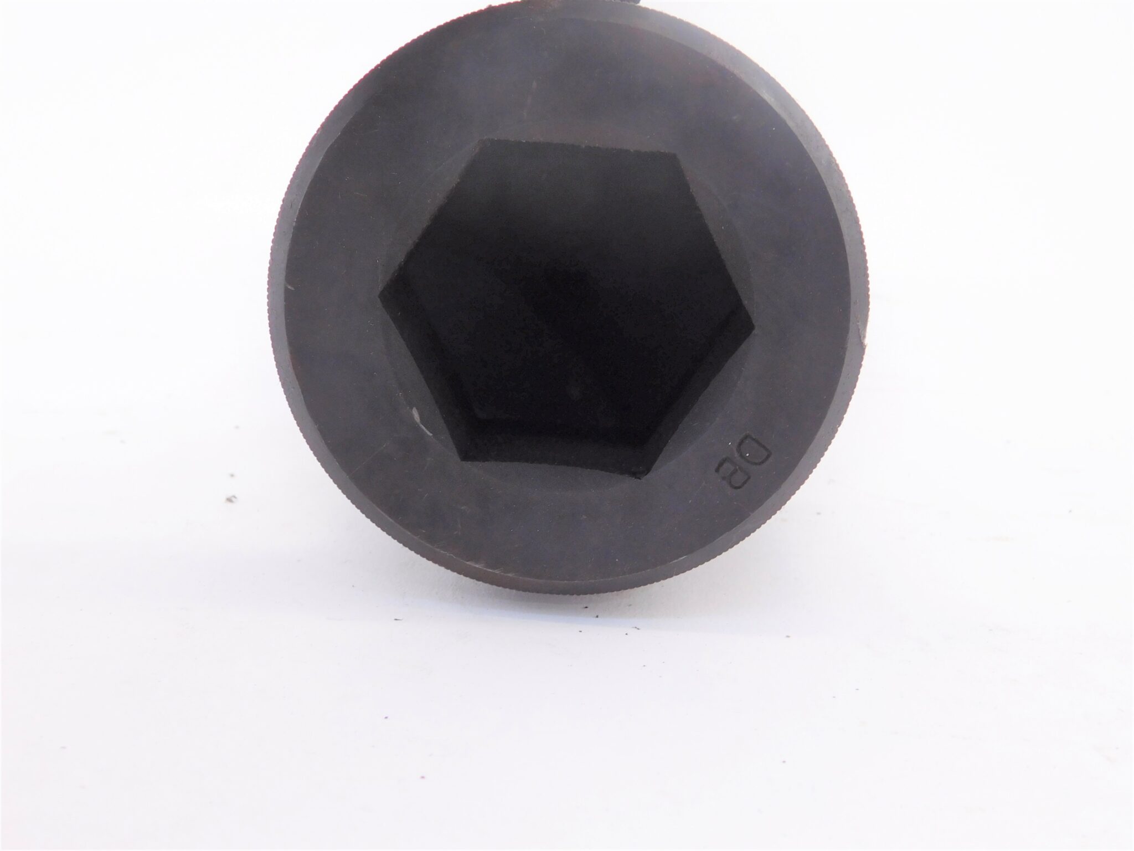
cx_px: 567
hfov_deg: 37.5
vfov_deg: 28.6
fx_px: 1671
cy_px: 426
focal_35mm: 51
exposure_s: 1/50
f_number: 3.8
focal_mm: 9
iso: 125
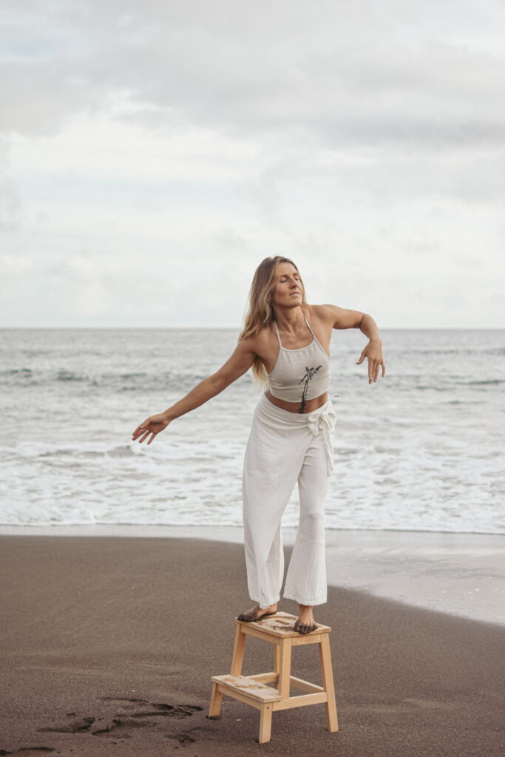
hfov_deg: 25.8
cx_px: 252
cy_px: 378
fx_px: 1104
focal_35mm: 52
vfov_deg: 37.8
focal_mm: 35
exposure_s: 1/2500
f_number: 1.8
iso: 100
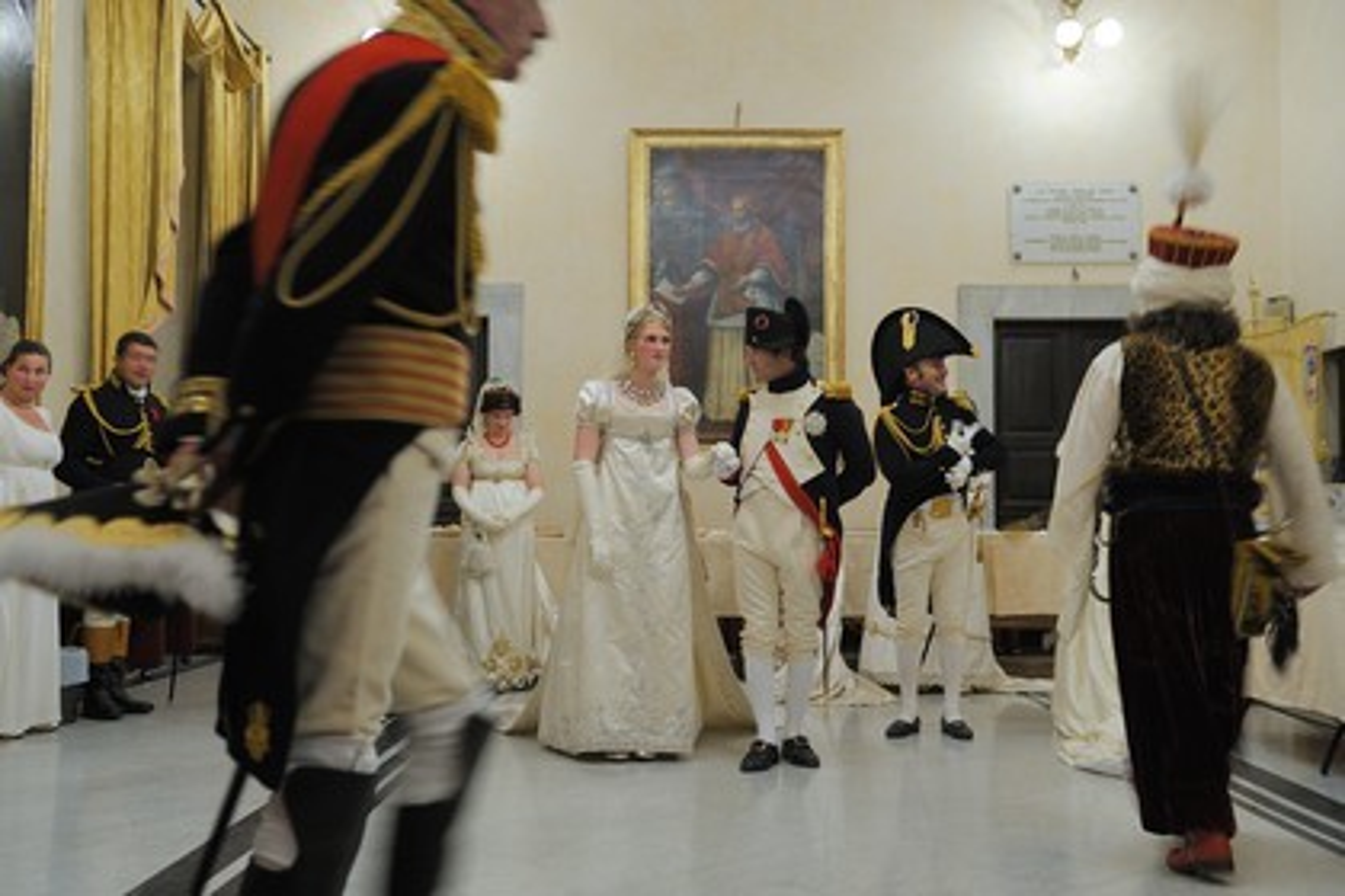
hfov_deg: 50.7
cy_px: 448
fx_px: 1420
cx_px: 672
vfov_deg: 35.1
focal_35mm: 38
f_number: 3.5
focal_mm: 38
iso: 800
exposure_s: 1/15
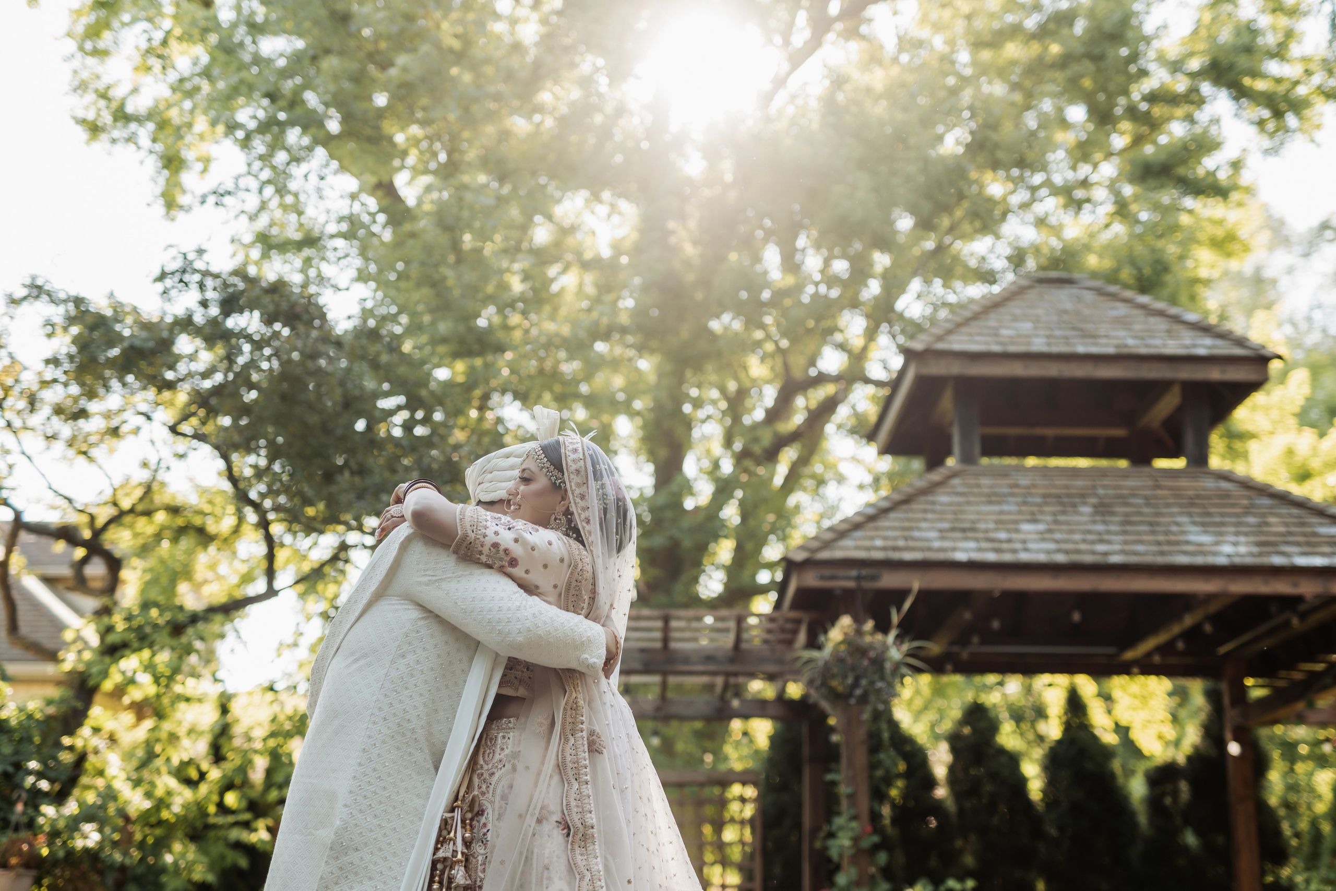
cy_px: 446
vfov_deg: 27.0
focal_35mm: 50
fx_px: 1856
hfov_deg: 39.6
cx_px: 668
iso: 160
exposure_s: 1/320
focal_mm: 50
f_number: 2
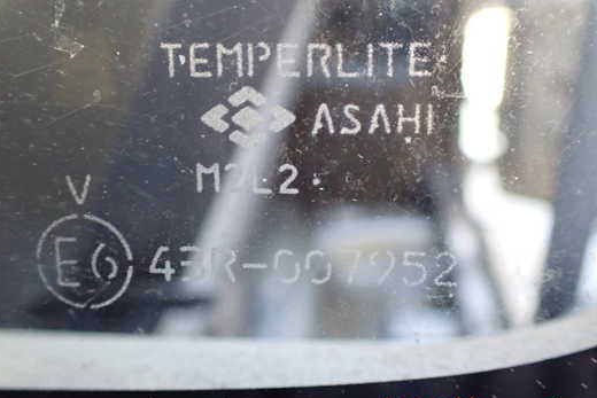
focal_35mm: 36
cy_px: 166
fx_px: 597
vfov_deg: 36.8
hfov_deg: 53.1
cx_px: 300
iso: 800
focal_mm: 5.4
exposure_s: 1/30
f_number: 2.3
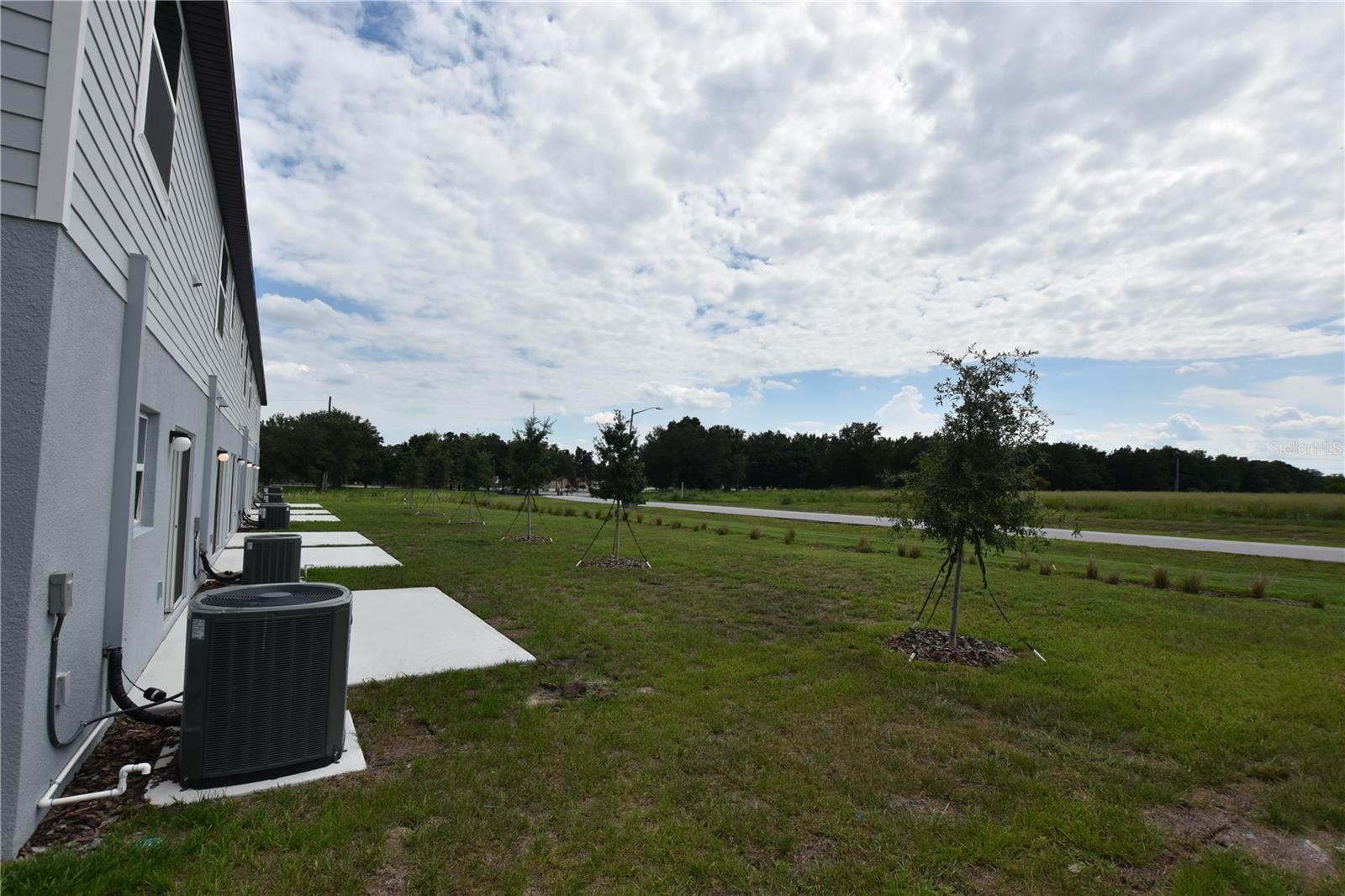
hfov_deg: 100.4
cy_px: 448
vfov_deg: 77.3
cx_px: 672
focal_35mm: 15
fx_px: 560
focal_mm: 10
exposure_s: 1/500
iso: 125
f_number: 8
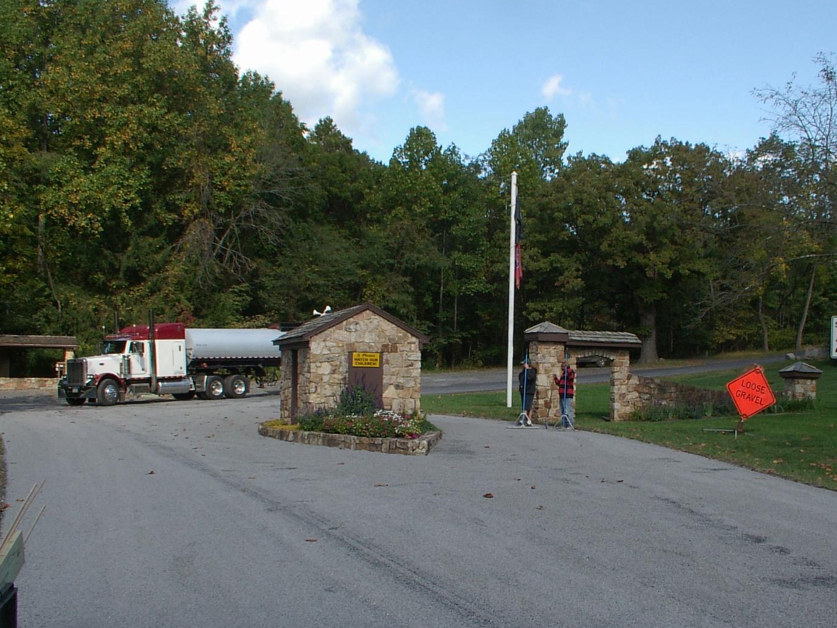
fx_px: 1040
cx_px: 478
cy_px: 338
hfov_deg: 43.7
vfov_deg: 33.6
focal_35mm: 43
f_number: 6.2
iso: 100
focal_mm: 5.8
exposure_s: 1/150
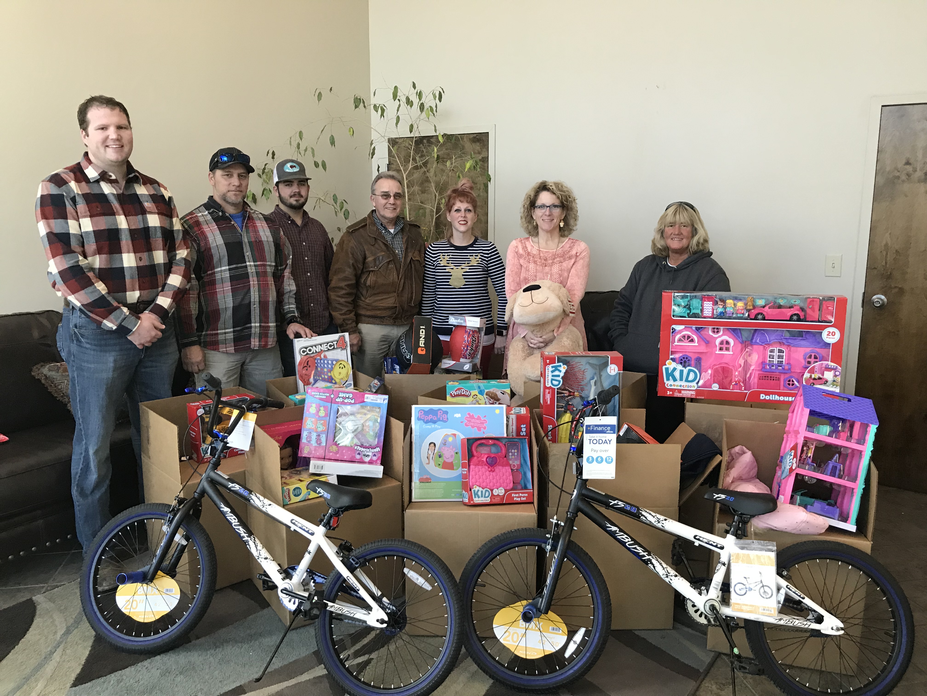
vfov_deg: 49.7
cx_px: 464
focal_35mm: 28
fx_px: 750
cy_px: 348
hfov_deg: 63.4
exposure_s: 1/30
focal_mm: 3.99
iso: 40
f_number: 1.8
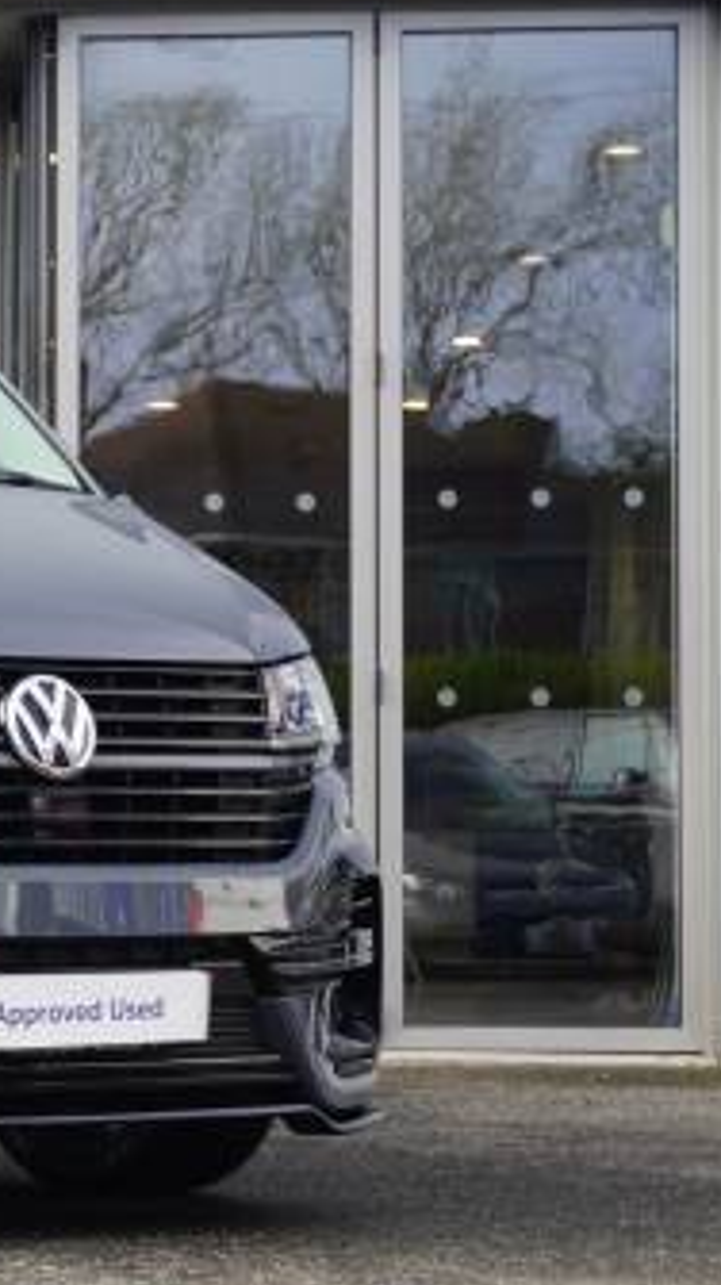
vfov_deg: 17.0
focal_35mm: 126
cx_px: -487
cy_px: 633
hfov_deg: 9.2
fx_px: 4290
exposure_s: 1/80
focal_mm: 42
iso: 100
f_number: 5.6
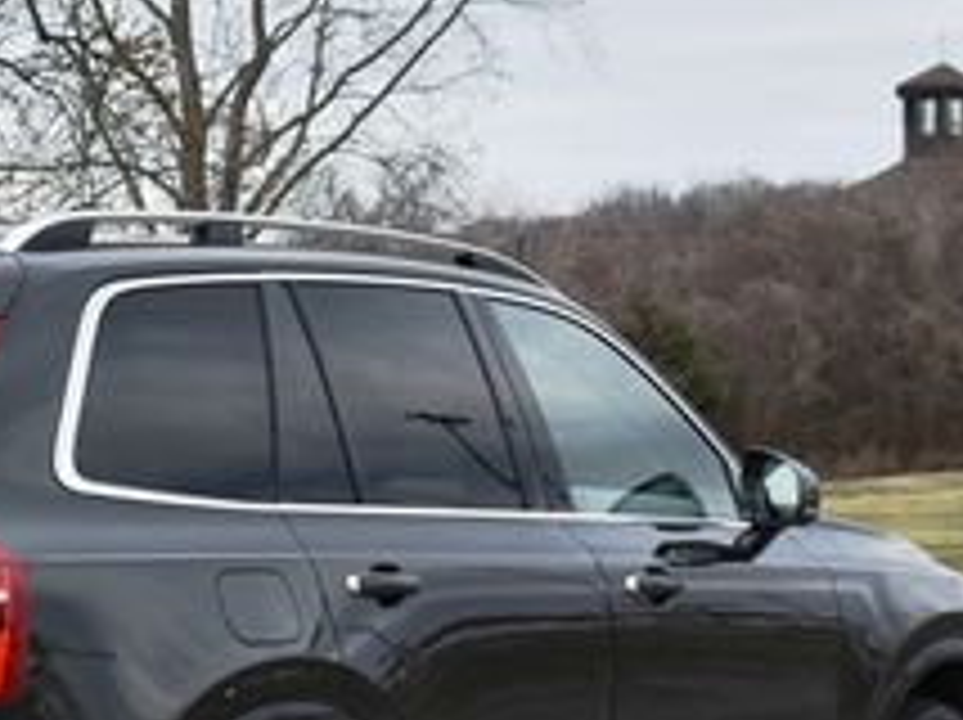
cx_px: 117
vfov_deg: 9.0
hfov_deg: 12.0
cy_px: 493
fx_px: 4557
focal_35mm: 164
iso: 400
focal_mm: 38
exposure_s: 1/250
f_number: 4.8
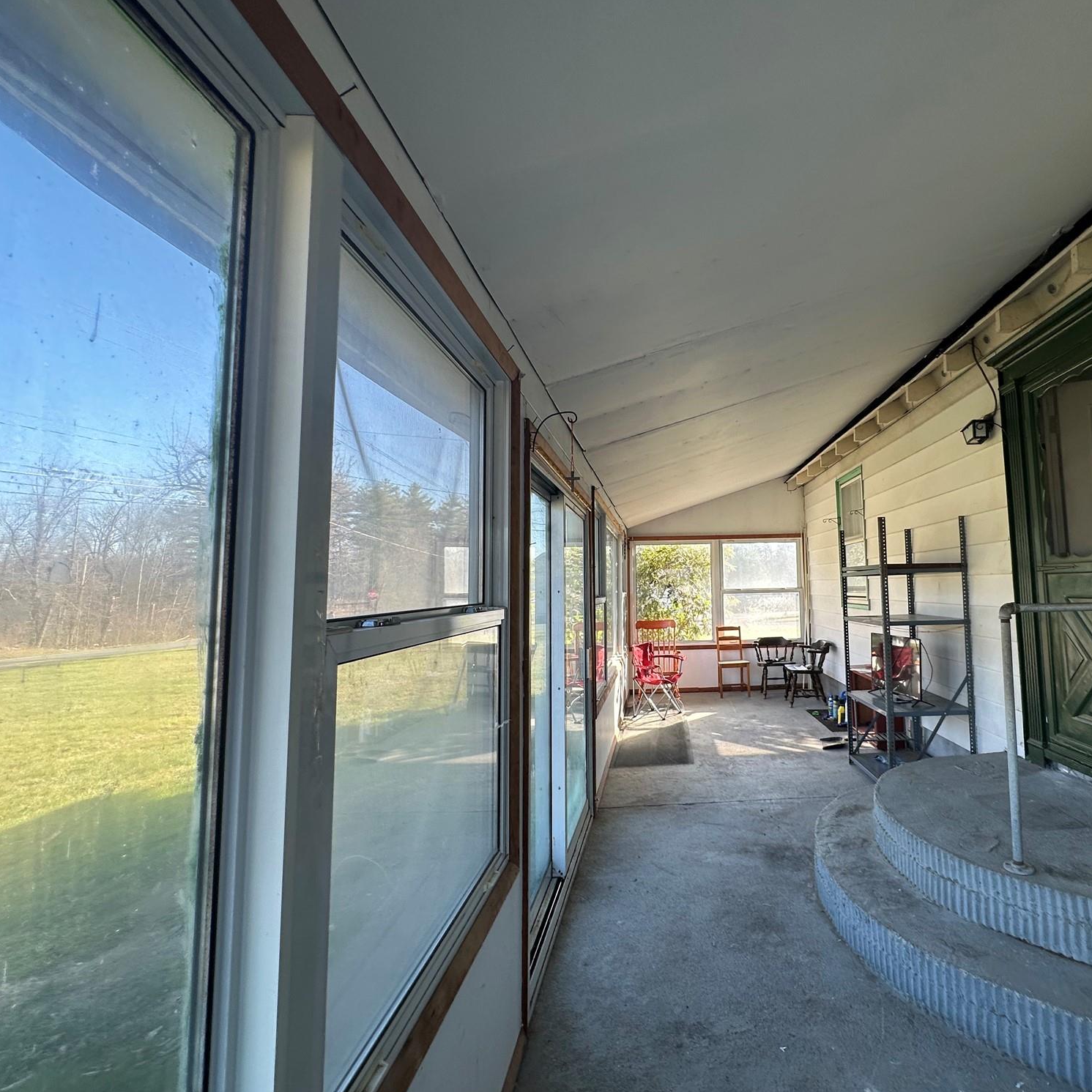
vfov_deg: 84.0
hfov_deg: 81.9
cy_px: 537
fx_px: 607
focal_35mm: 17
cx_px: 700
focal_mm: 2.22
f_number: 2.2
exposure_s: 1/107
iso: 40
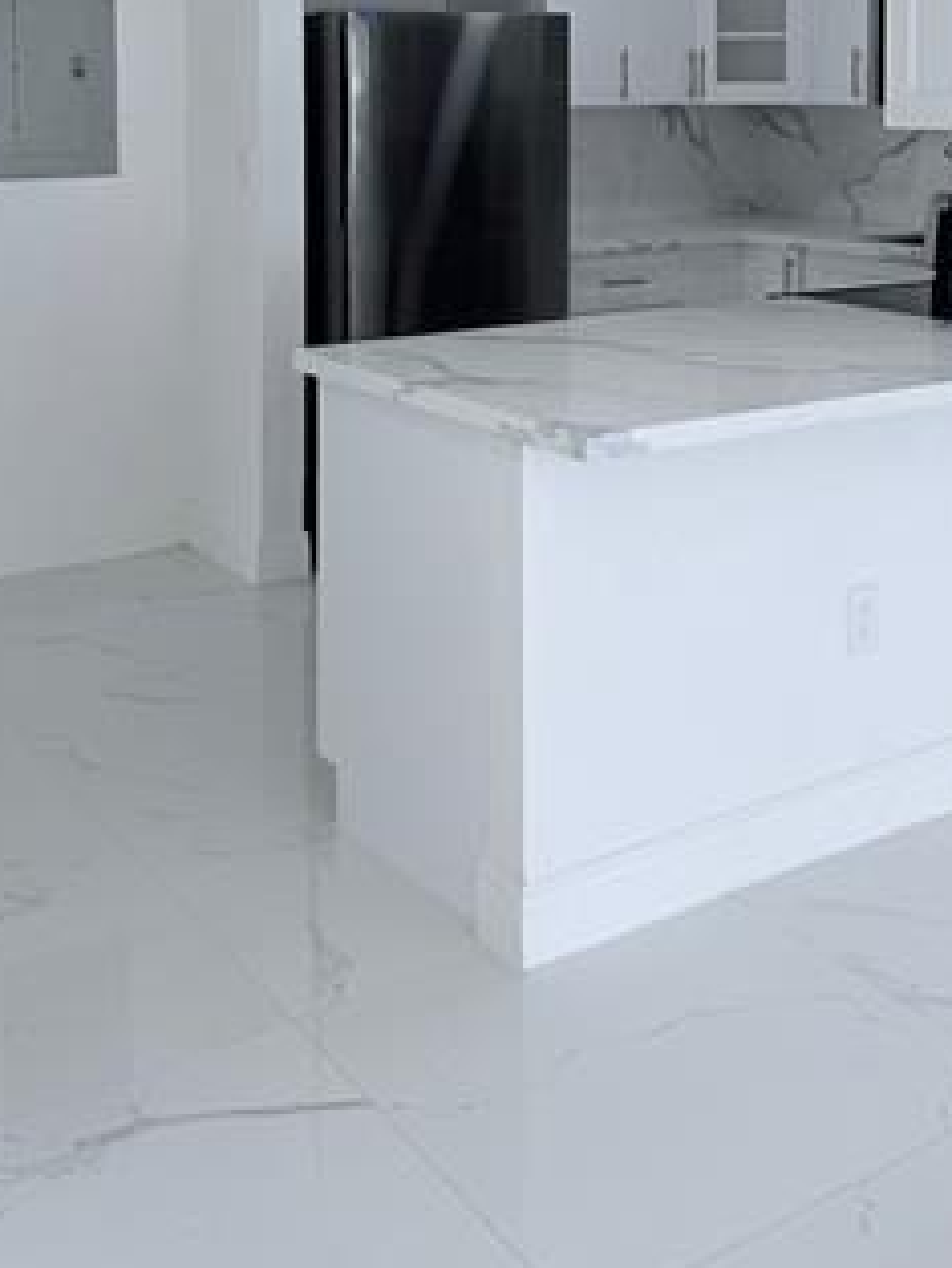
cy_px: 158
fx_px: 1686
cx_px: 624
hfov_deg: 31.3
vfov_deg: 38.7
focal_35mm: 46
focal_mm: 6.76
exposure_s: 1/173
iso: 64
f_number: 1.78
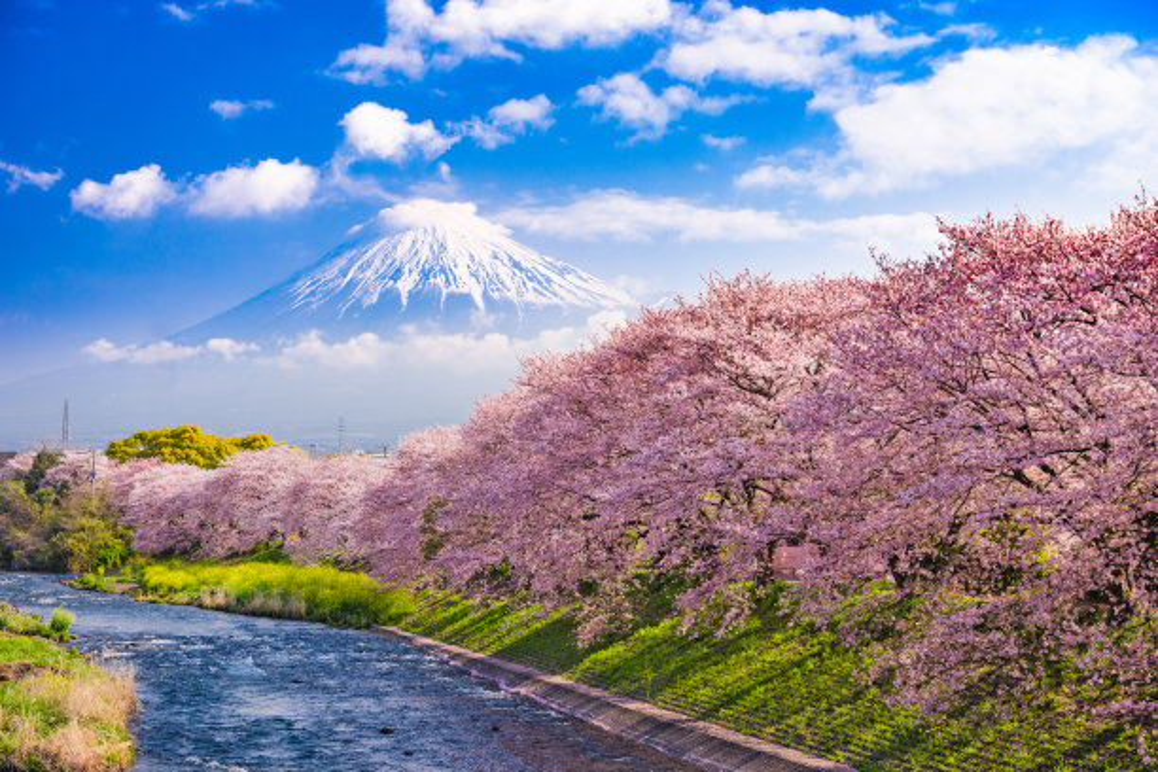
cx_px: 579
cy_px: 386
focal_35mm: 58
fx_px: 1866
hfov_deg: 34.5
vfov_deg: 23.4
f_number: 8
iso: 125
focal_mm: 58
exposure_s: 1/50
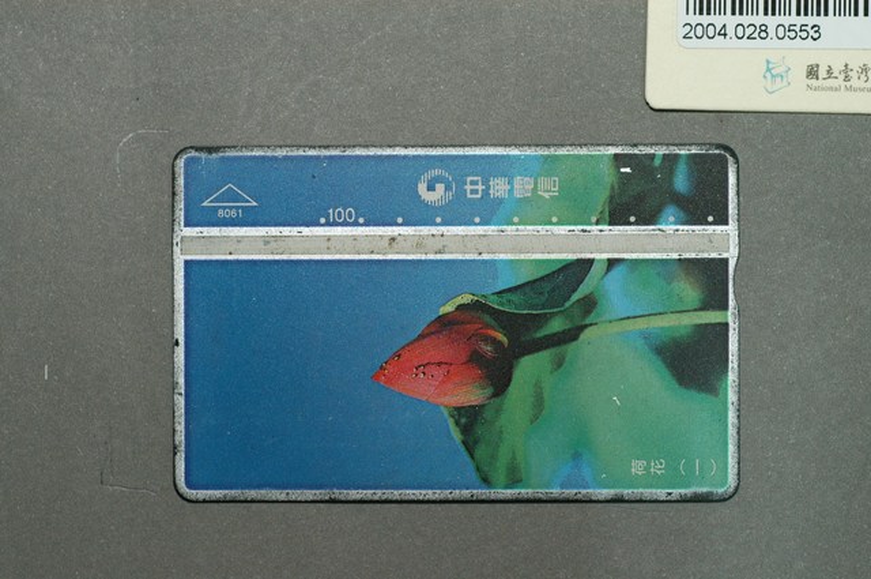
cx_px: 436
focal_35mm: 90
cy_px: 290
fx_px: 2175
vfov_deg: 15.1
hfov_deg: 22.6
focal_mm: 60
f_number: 6.3
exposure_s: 1/20
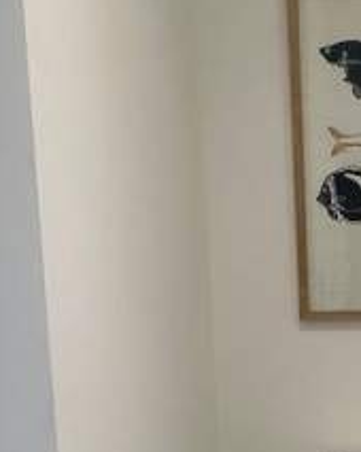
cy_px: 348
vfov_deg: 24.5
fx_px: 1030
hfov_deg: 18.8
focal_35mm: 77
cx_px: 440
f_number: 2.2
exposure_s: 1/100
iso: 200
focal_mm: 2.22
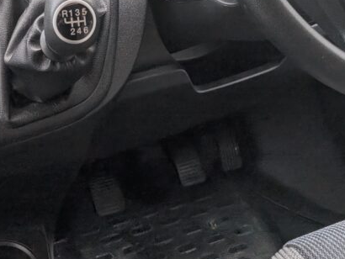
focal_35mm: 60
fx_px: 598
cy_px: -51
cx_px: 86
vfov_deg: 22.5
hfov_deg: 31.6
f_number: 1.68
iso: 33
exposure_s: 1/255
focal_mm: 6.9
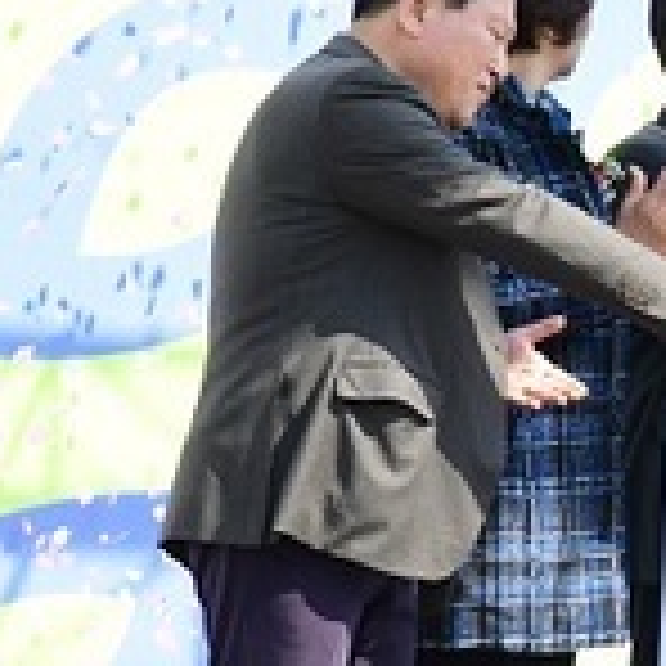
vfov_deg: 4.3
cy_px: 148
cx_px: 1348
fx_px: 8794
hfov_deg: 4.3
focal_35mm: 404
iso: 800
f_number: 9
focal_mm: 110
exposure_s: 1/320
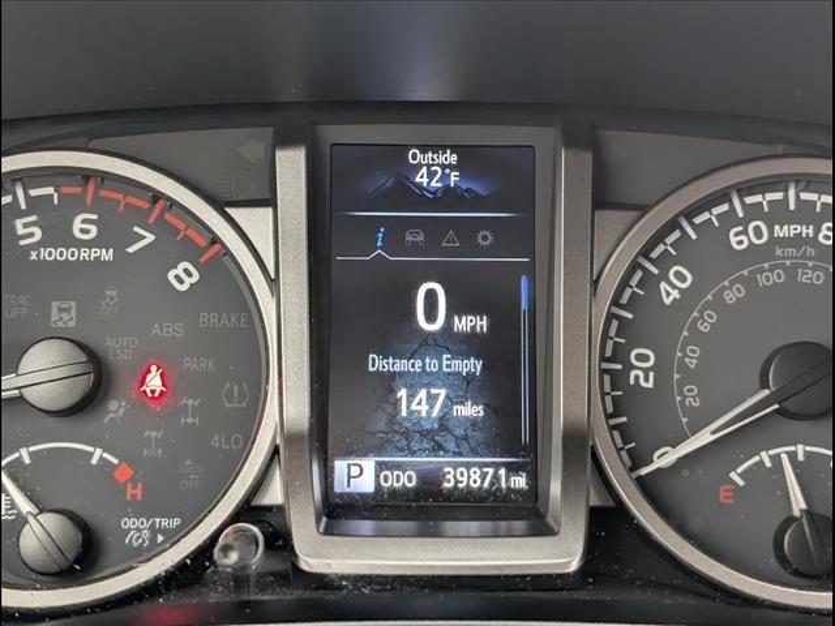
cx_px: 418
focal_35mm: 49
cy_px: 313
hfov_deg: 38.9
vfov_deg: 29.7
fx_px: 1182
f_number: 1.68
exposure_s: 1/200
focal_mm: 6.9
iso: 380
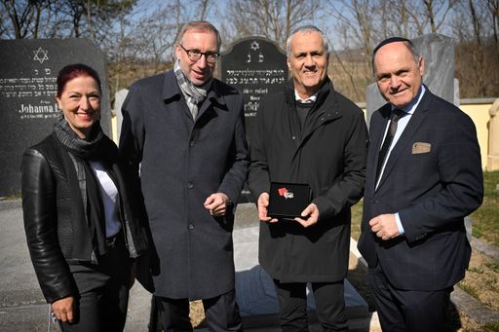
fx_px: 450
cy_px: 166
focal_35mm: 32
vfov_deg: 40.5
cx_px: 250
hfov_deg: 58.0
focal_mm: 32.5
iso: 100
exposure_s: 1/500
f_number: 3.5
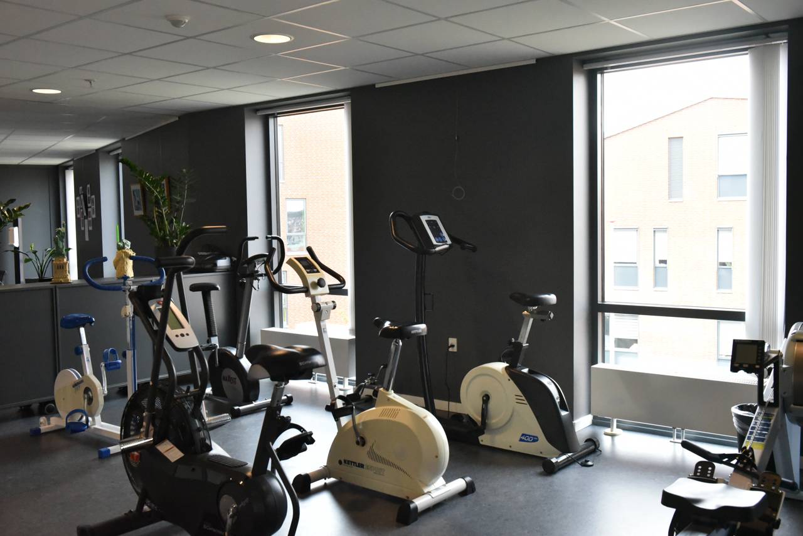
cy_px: 268
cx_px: 402
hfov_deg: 54.4
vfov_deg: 37.9
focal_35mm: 35
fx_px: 781
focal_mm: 35
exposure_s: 1/400
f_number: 6.3
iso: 12800
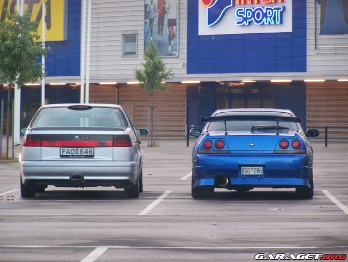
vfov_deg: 6.8
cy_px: 131
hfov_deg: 9.1
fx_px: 2193
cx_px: 174
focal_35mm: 218
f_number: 3.2
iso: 160
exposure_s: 1/60
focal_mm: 36.2
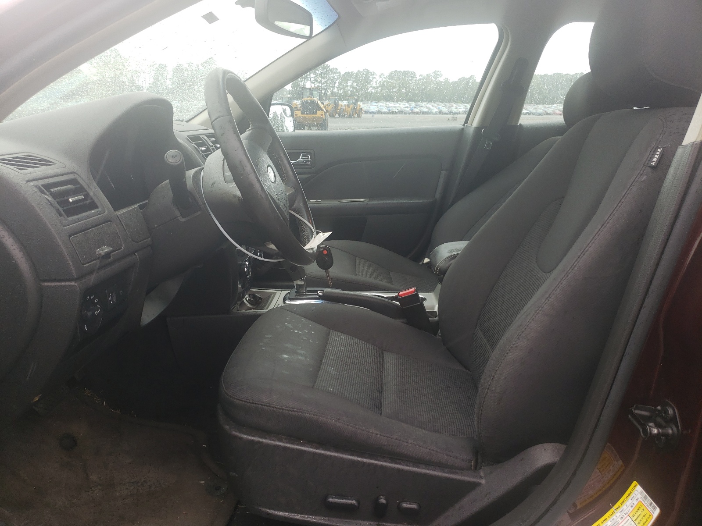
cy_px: 263
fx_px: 527
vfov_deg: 53.1
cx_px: 351
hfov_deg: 67.3
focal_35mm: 26
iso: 50
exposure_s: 1/172
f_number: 1.5
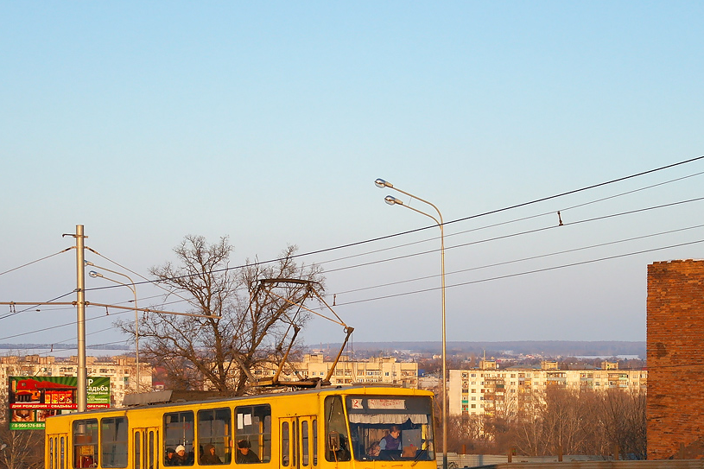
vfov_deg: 17.4
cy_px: 333
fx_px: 1525
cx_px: 299
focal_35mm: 78
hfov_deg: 26.0
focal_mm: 35
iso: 200
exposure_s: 1/800
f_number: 4.5
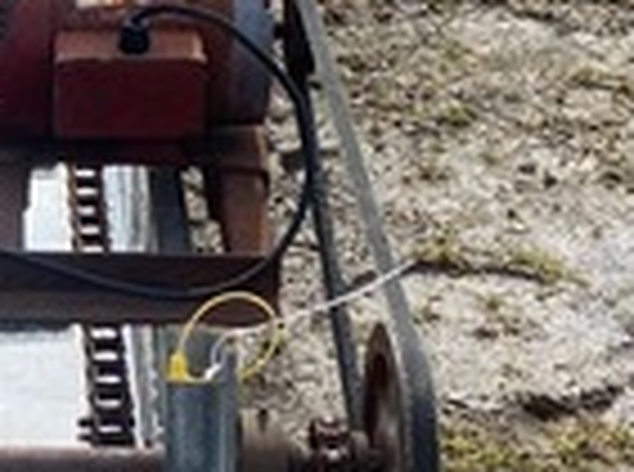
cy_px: 207
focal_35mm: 148
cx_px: -103
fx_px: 2704
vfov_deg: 10.0
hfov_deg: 13.1
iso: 32
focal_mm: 4.25
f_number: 1.8
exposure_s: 1/1727
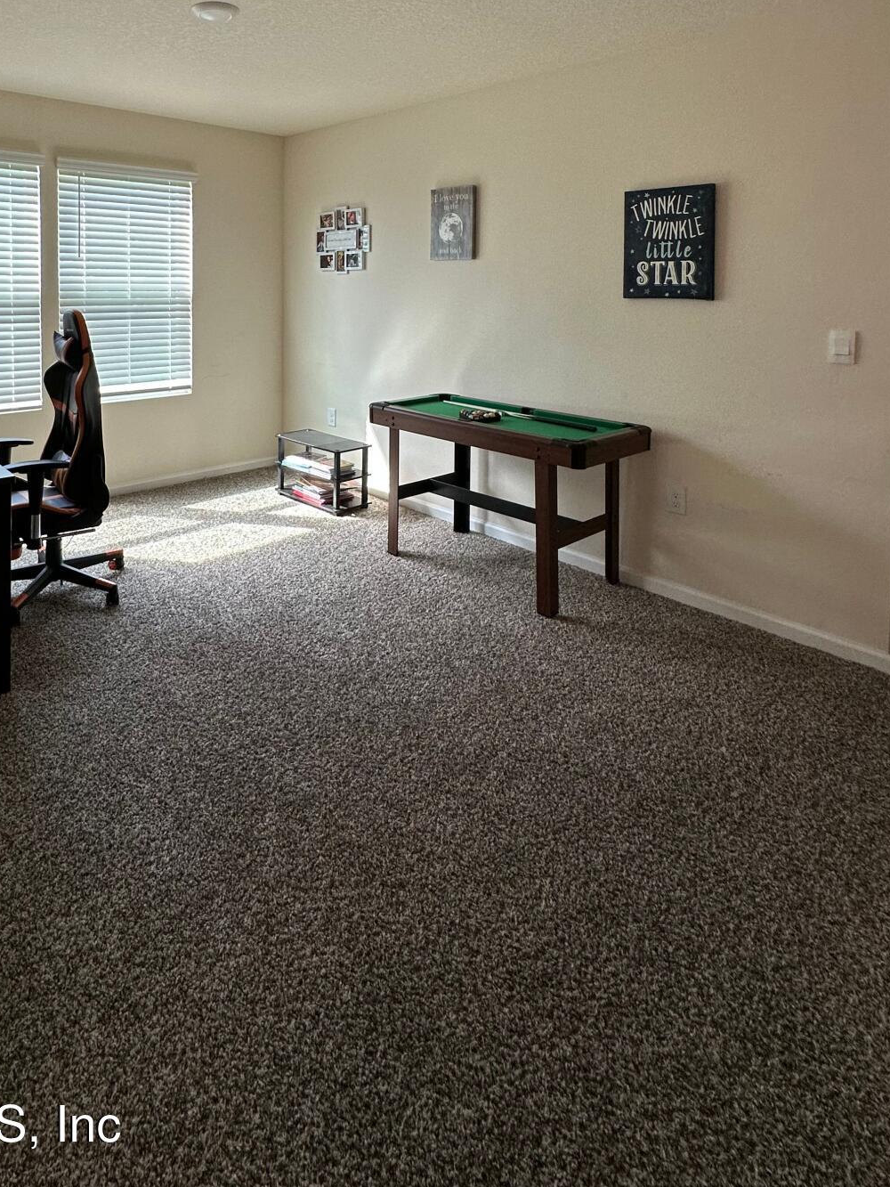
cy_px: 315
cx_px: 328
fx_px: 720
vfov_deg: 74.1
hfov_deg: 62.5
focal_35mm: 21
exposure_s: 1/120
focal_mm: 2.22
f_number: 2.2
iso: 125
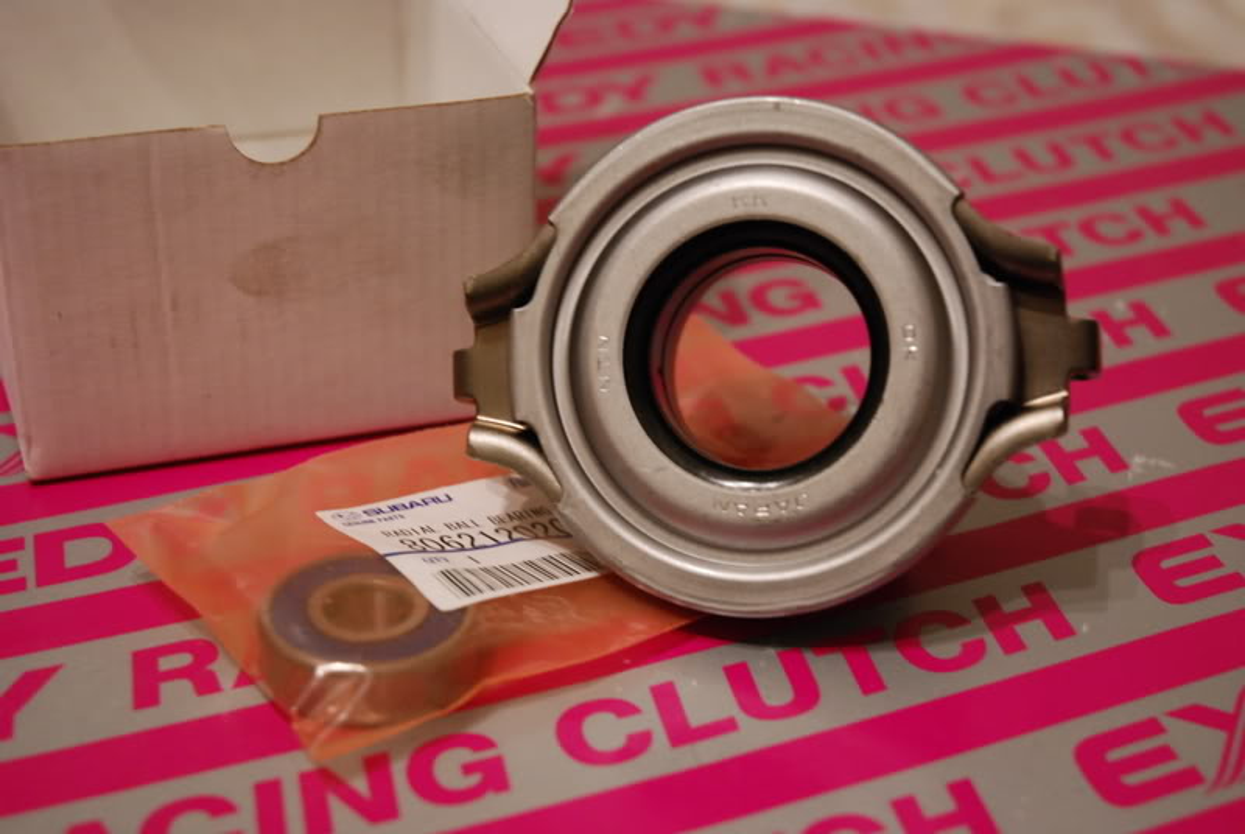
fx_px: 2494
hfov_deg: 28.0
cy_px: 417
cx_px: 622
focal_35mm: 72
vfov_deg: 19.0
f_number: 4.5
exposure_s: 1/13
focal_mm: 48
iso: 800
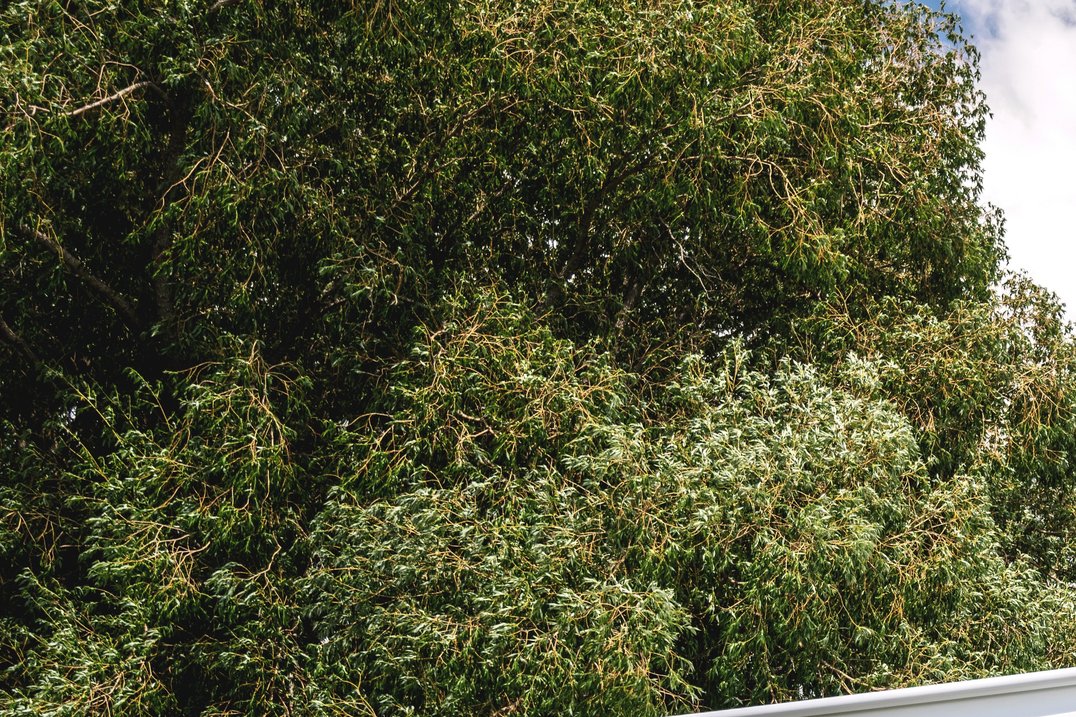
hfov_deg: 28.8
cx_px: 1267
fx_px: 1823
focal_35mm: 61
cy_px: 737
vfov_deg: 21.4
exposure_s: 1/500
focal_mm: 23
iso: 31
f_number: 4
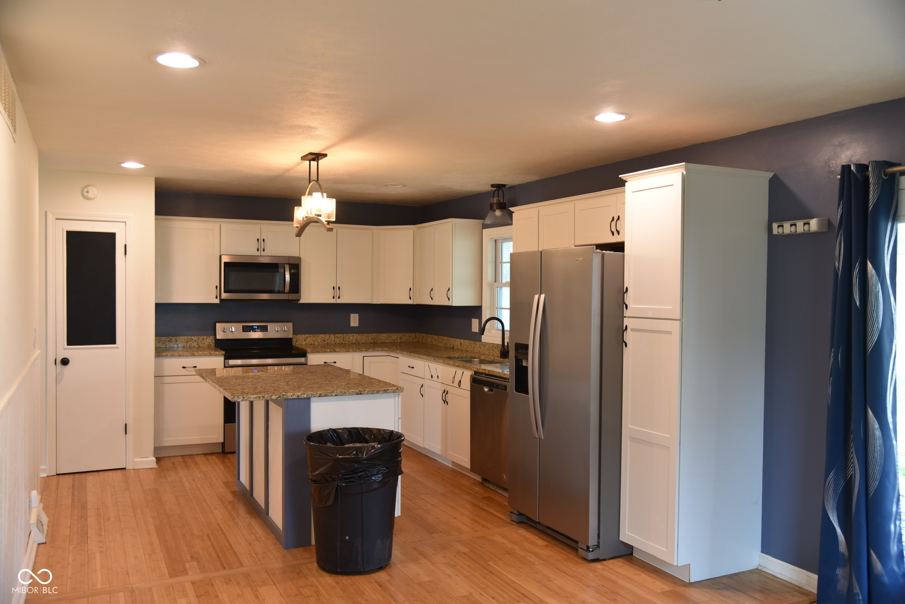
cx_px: 452
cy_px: 302
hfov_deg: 61.9
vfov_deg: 43.6
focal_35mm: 30
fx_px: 754
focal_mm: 30
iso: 500
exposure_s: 1/25
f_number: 4
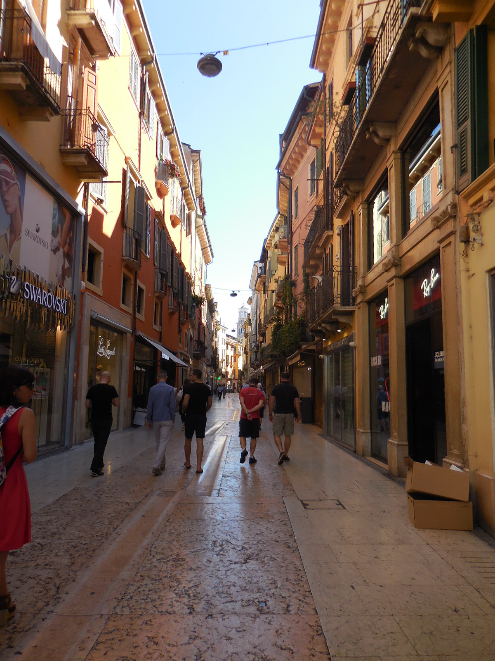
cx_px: 248
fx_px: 477
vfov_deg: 69.4
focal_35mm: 25
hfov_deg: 54.9
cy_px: 330
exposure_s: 1/400
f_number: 3.3
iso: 125
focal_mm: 4.5
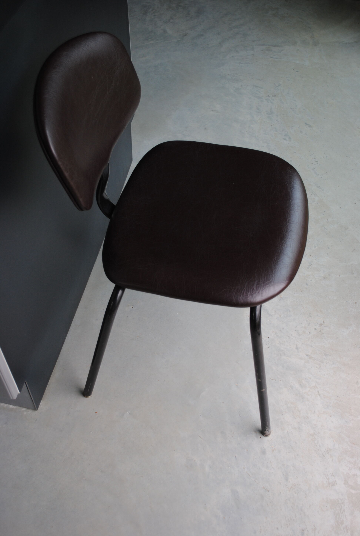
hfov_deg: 34.4
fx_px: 582
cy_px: 268
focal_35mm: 39
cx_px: 180
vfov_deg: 49.5
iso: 200
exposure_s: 1/50
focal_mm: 26
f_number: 4.2
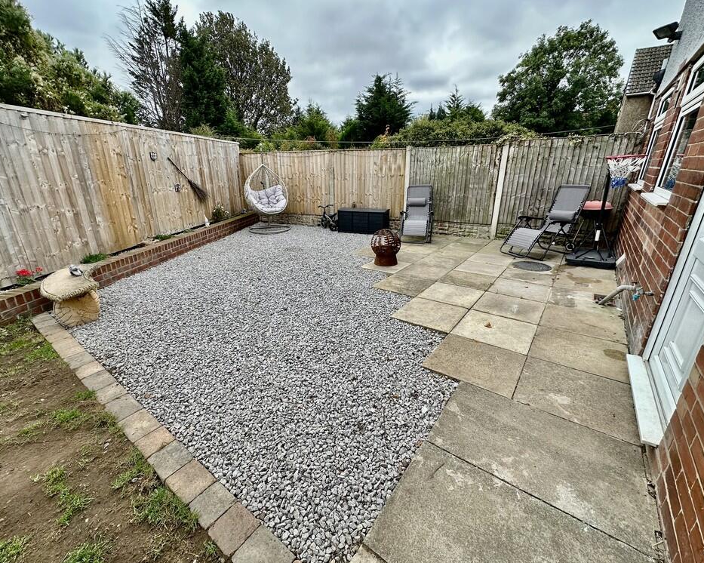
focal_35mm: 15
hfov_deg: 96.8
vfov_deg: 84.0
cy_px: 277
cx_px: 338
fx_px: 312
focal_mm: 2.22
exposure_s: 1/371
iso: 40
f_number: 2.2
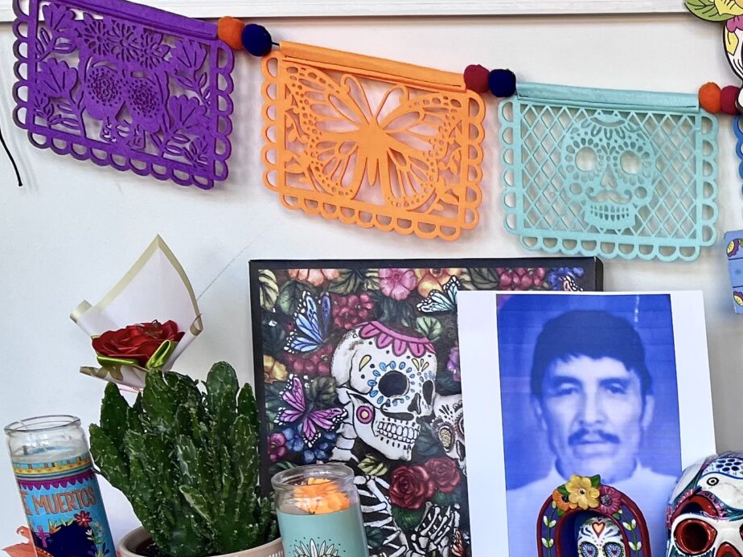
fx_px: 1545
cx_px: 940
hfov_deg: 24.0
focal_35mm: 72
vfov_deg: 19.2
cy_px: 675
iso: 50
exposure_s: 1/120
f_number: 1.5
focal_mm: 5.7
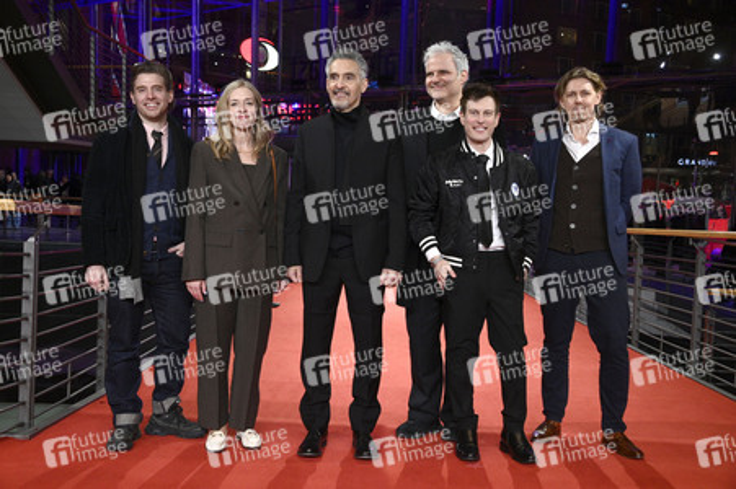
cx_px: 368
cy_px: 244
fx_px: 776
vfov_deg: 35.0
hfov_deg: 50.7
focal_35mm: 38
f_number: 5.6
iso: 4000
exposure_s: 1/250
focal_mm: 38
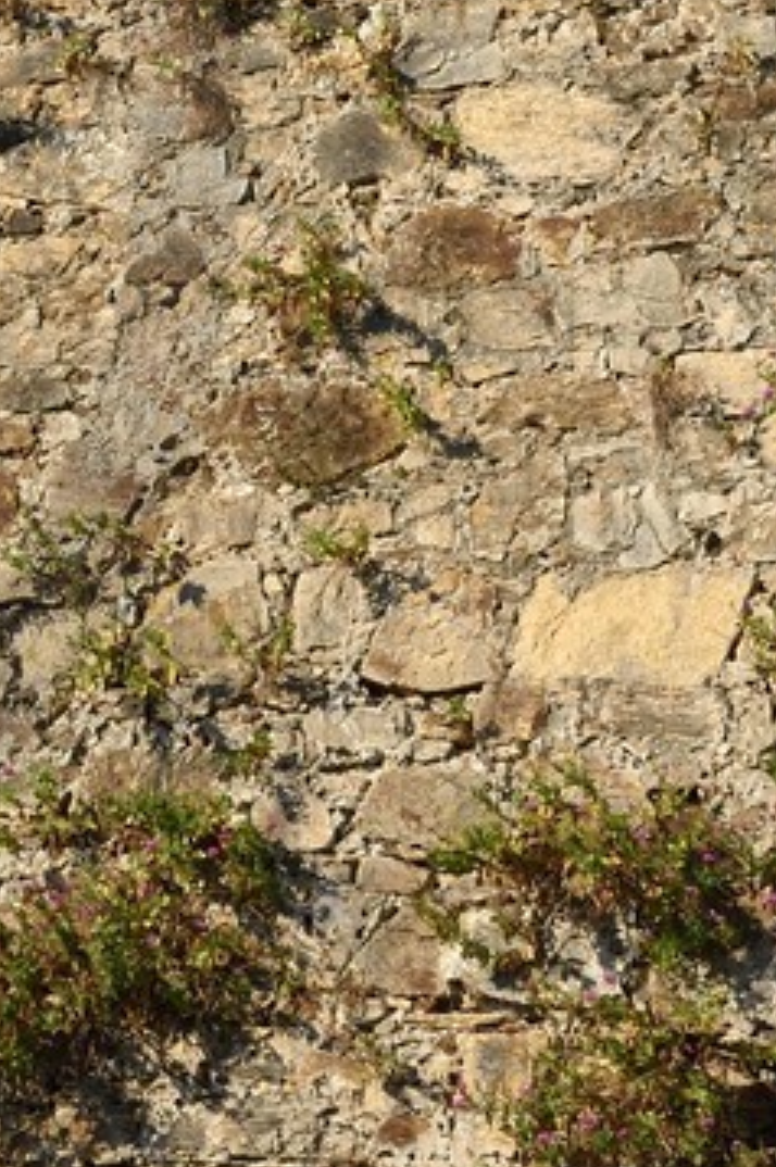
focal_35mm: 161
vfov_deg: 12.7
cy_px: 114
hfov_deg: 8.1
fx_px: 5215
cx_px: -778
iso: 200
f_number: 14
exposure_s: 1/250
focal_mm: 36
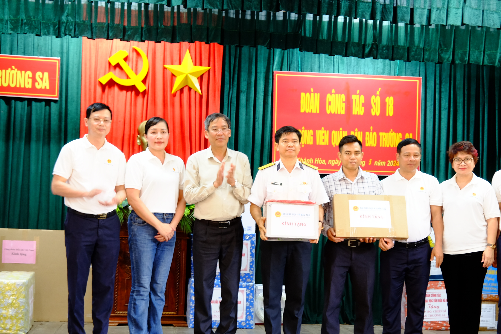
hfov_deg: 28.4
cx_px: 307
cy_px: 195
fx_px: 988
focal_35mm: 71
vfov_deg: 19.2
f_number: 2.8
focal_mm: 36.5
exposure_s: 1/18
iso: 800
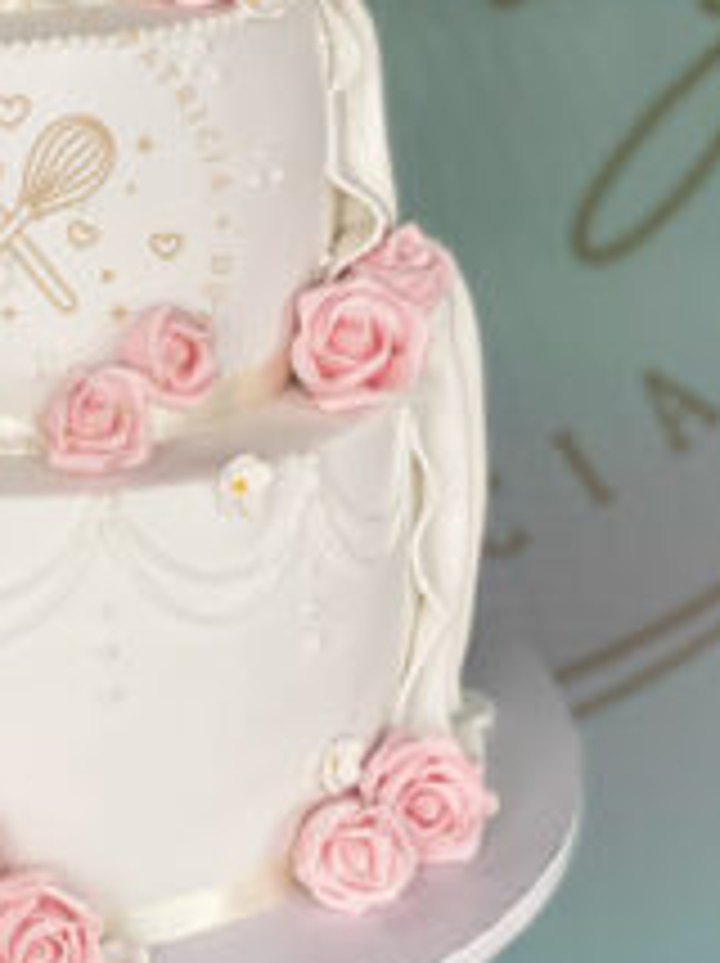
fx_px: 3418
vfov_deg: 16.0
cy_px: 290
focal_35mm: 123
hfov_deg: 11.9
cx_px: 20
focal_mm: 6
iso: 40
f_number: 2
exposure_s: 1/122
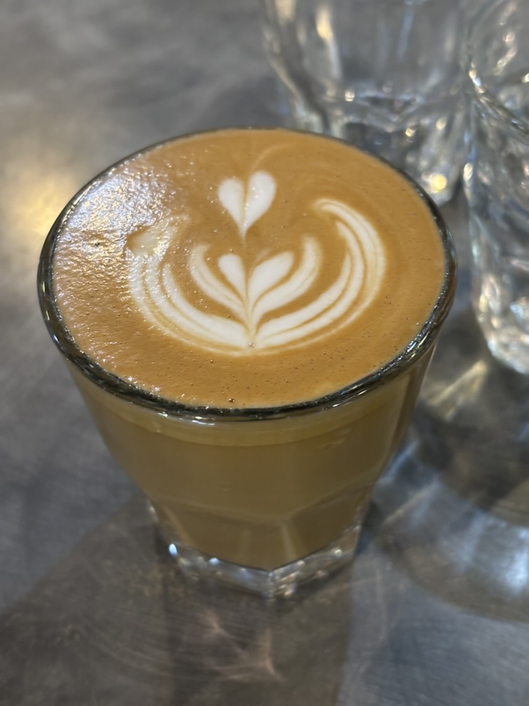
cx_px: 264
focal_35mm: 52
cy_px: 353
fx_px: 1060
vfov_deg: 36.8
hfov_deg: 28.0
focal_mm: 5.96
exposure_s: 1/30
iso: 400
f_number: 1.6
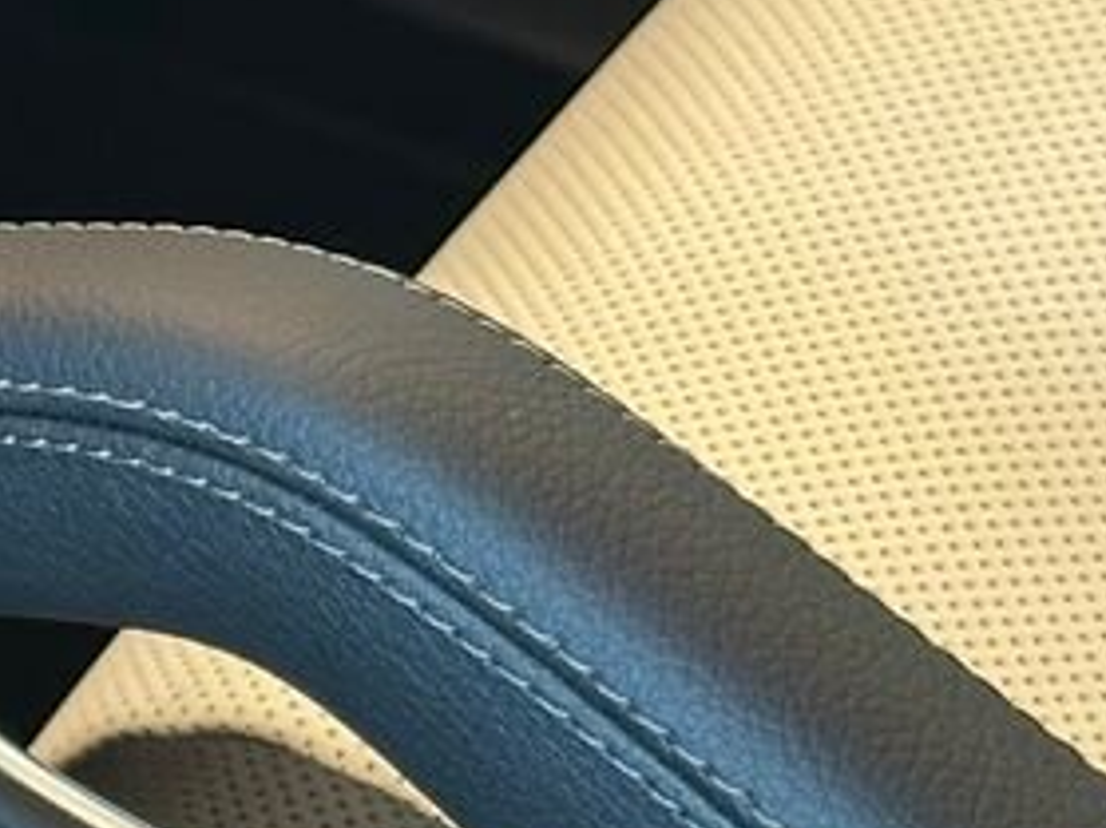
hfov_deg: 10.6
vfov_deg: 8.3
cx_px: -832
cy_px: 1141
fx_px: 5621
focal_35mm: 176
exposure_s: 1/25
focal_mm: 6.86
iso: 400
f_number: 1.78
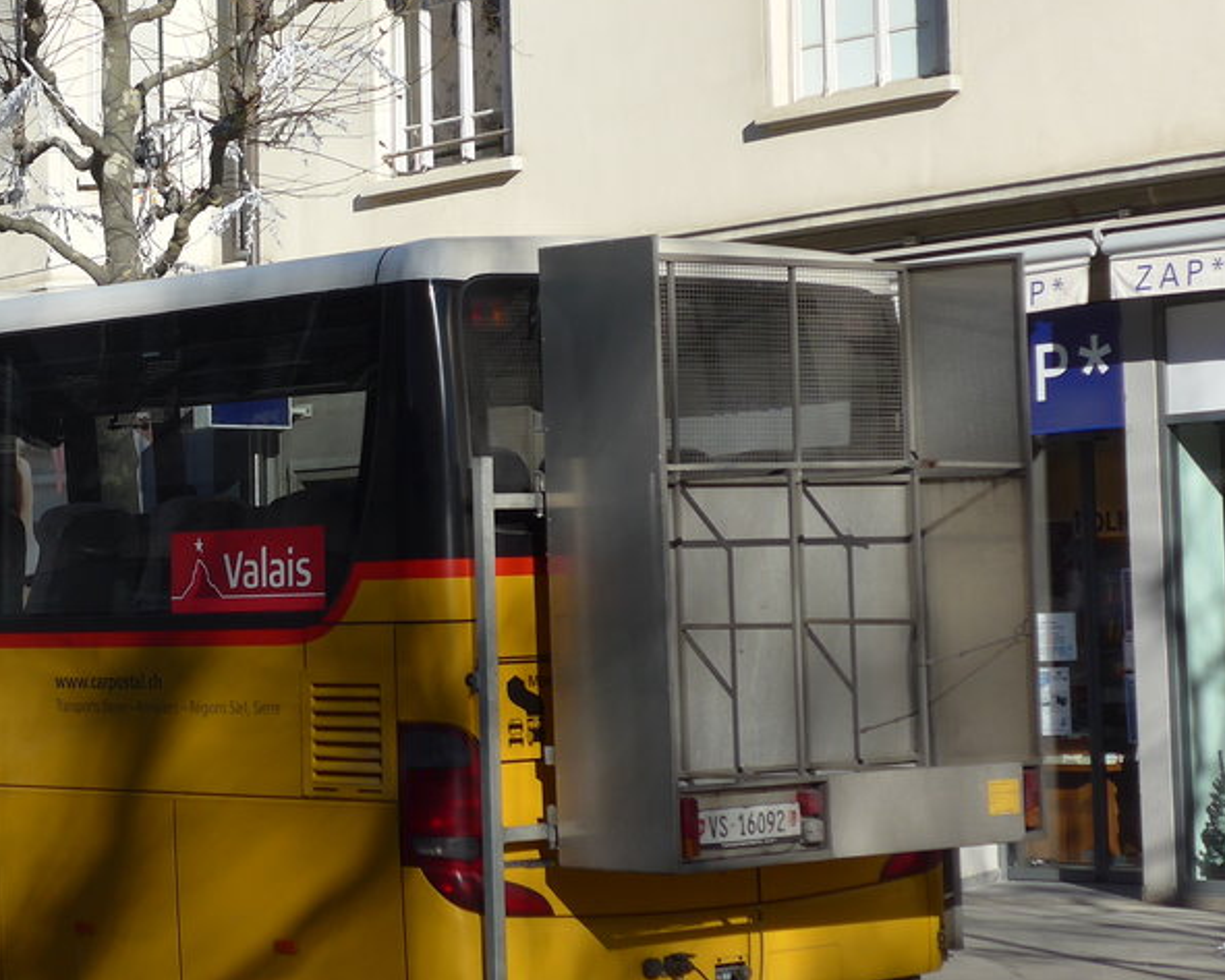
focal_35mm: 103
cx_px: 81
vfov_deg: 15.0
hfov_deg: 18.3
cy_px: 439
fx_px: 3735
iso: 80
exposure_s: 1/1000
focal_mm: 10.7
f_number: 3.3
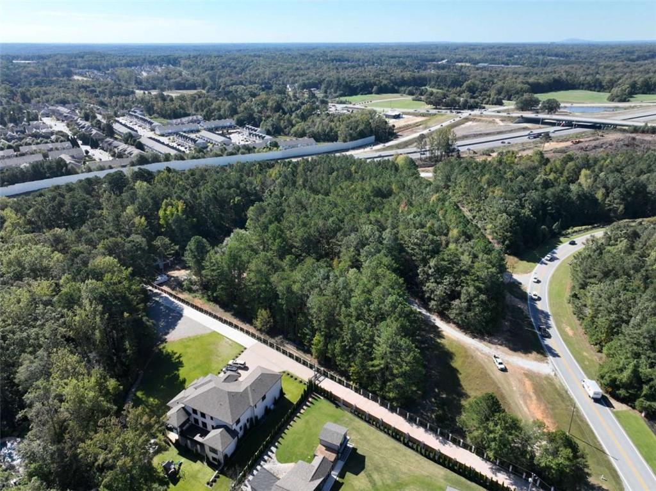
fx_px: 455
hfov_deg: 71.6
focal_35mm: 24
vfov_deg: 56.8
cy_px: 246
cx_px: 328
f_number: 2.8
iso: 220
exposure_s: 1/2000
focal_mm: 12.29
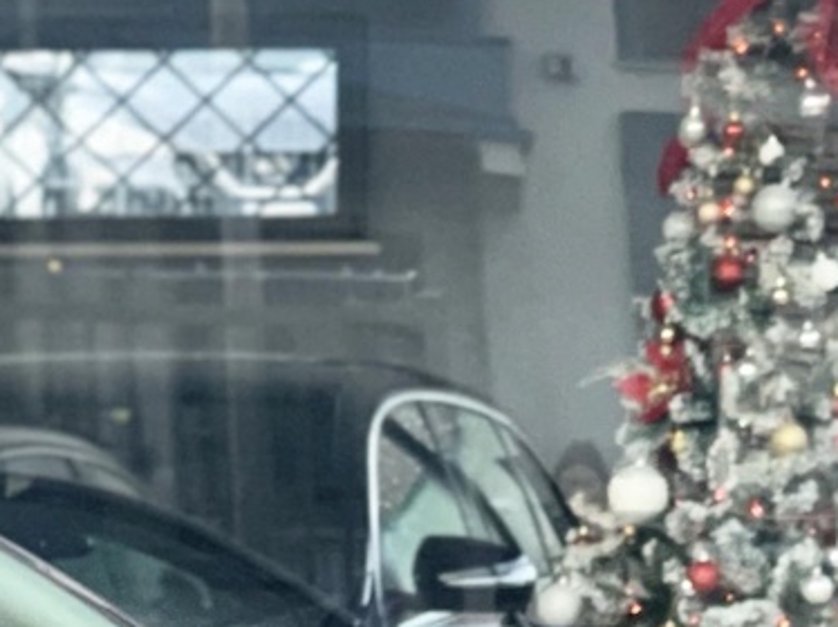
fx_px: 6460
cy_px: 1063
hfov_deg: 7.3
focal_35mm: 267
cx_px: -460
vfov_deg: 5.5
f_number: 2.2
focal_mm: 7.5
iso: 250
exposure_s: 1/114
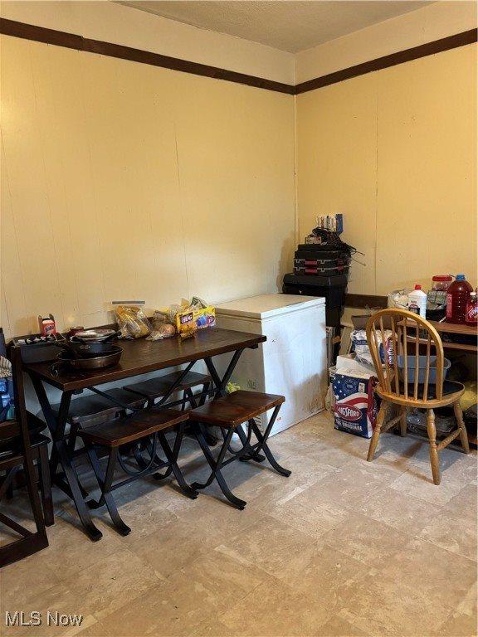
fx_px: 479
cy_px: 318
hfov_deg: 53.1
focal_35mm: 26
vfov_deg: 67.3
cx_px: 239
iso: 500
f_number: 1.6
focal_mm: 5.96
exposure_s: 1/40
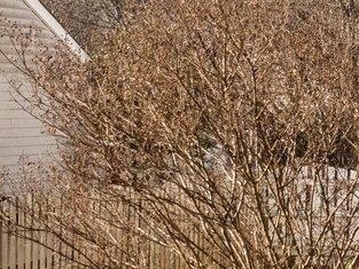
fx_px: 1826
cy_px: 3
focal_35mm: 176
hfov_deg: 10.2
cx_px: 770
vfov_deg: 8.4
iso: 100
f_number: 6.3
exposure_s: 1/640
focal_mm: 10.26
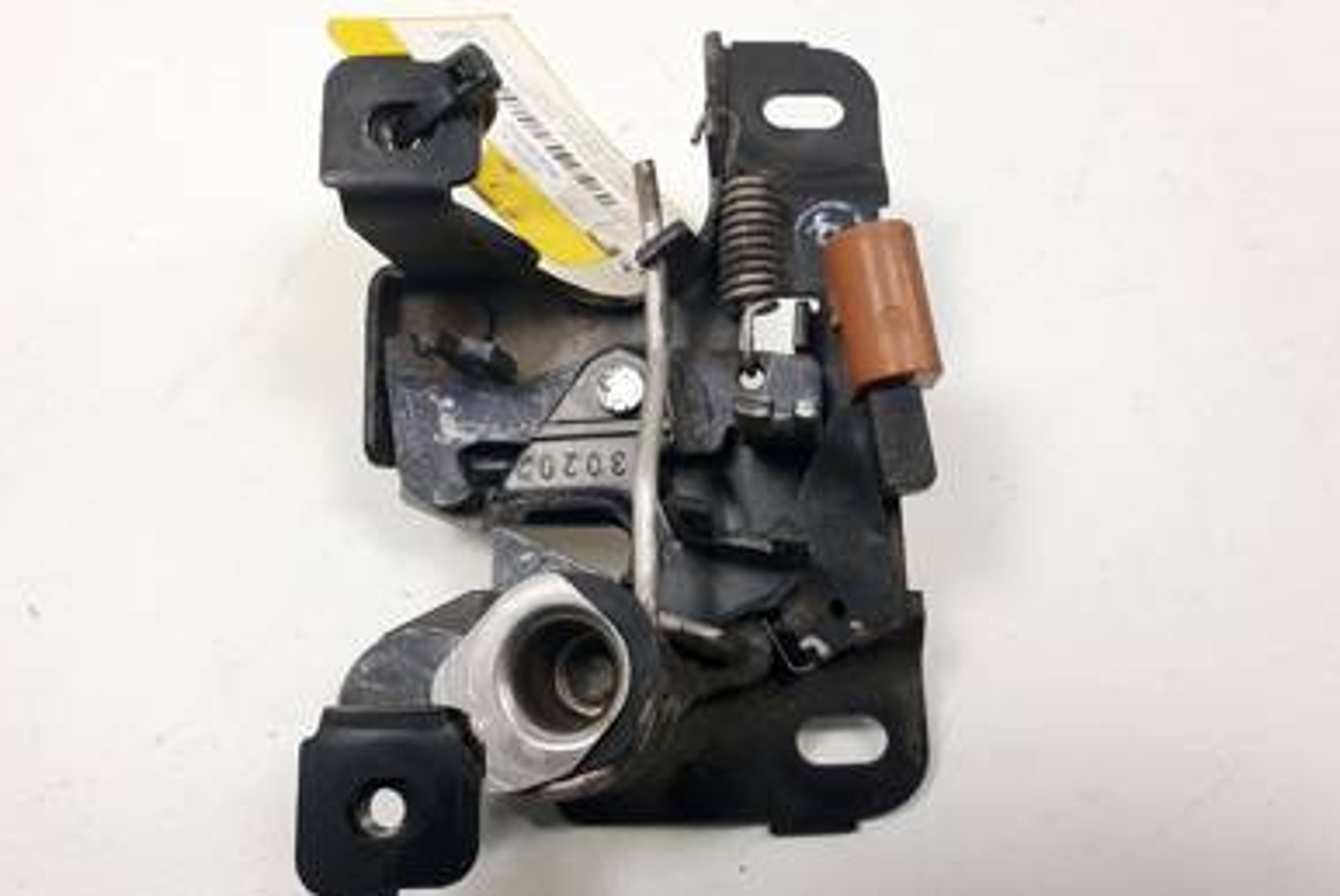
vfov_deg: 46.5
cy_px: 438
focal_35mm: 28
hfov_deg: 65.4
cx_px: 656
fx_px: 1043
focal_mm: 4.3
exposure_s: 1/237
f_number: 2.4
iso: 50
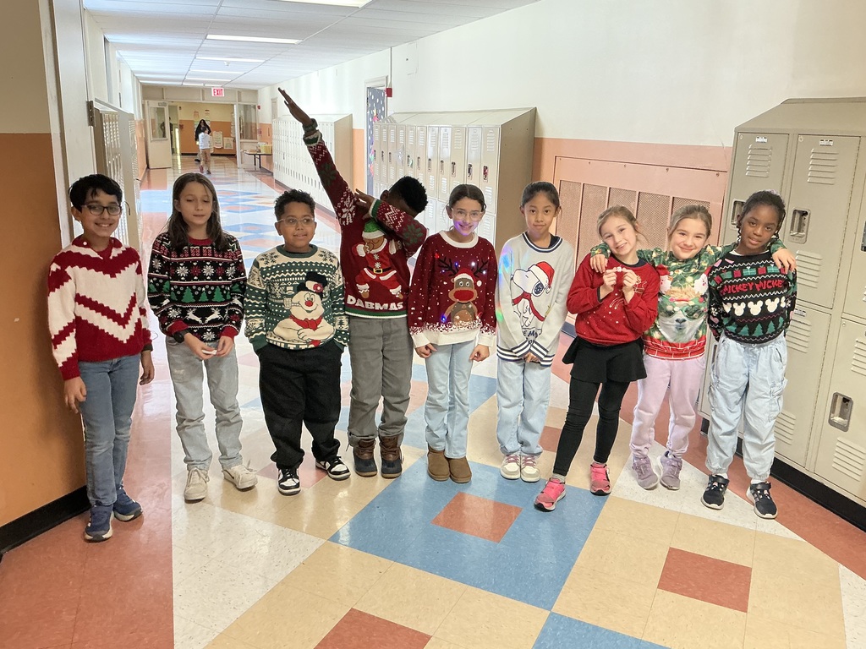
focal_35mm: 28
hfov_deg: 63.4
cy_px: 324
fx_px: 700
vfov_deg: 49.7
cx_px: 433
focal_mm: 3
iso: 100
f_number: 1.8
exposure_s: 1/55
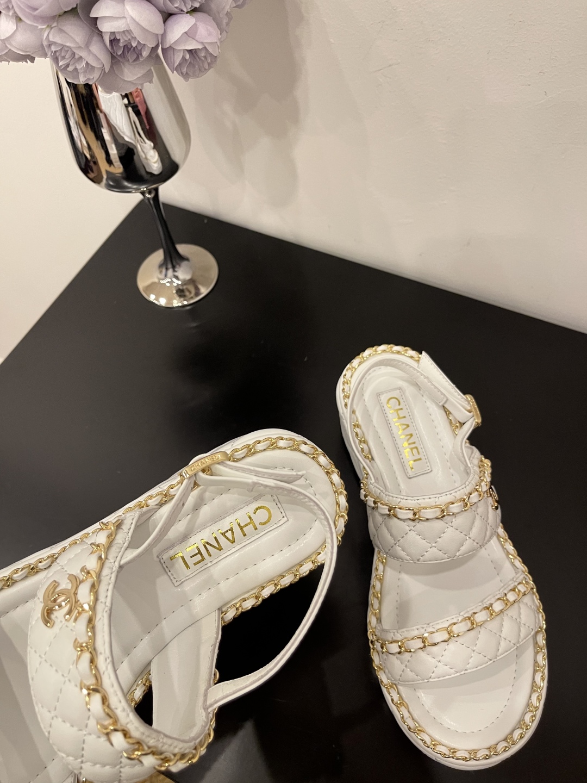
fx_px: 588
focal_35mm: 26
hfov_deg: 53.1
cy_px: 392
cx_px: 294
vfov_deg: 67.3
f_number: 1.6
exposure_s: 1/60
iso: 250
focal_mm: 5.1
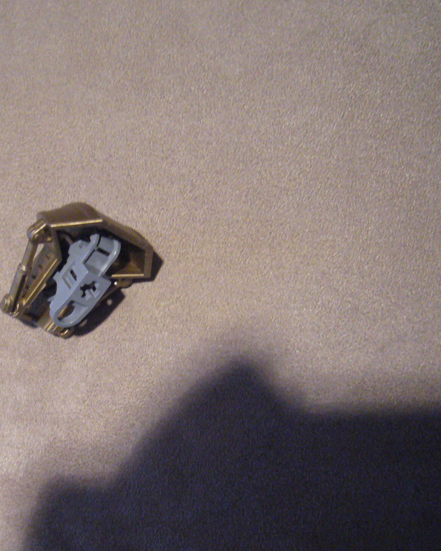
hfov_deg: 28.1
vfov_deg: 35.4
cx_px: 102
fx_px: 865
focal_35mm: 53
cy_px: 288
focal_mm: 5.8
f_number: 2.8
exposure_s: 1/50
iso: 400
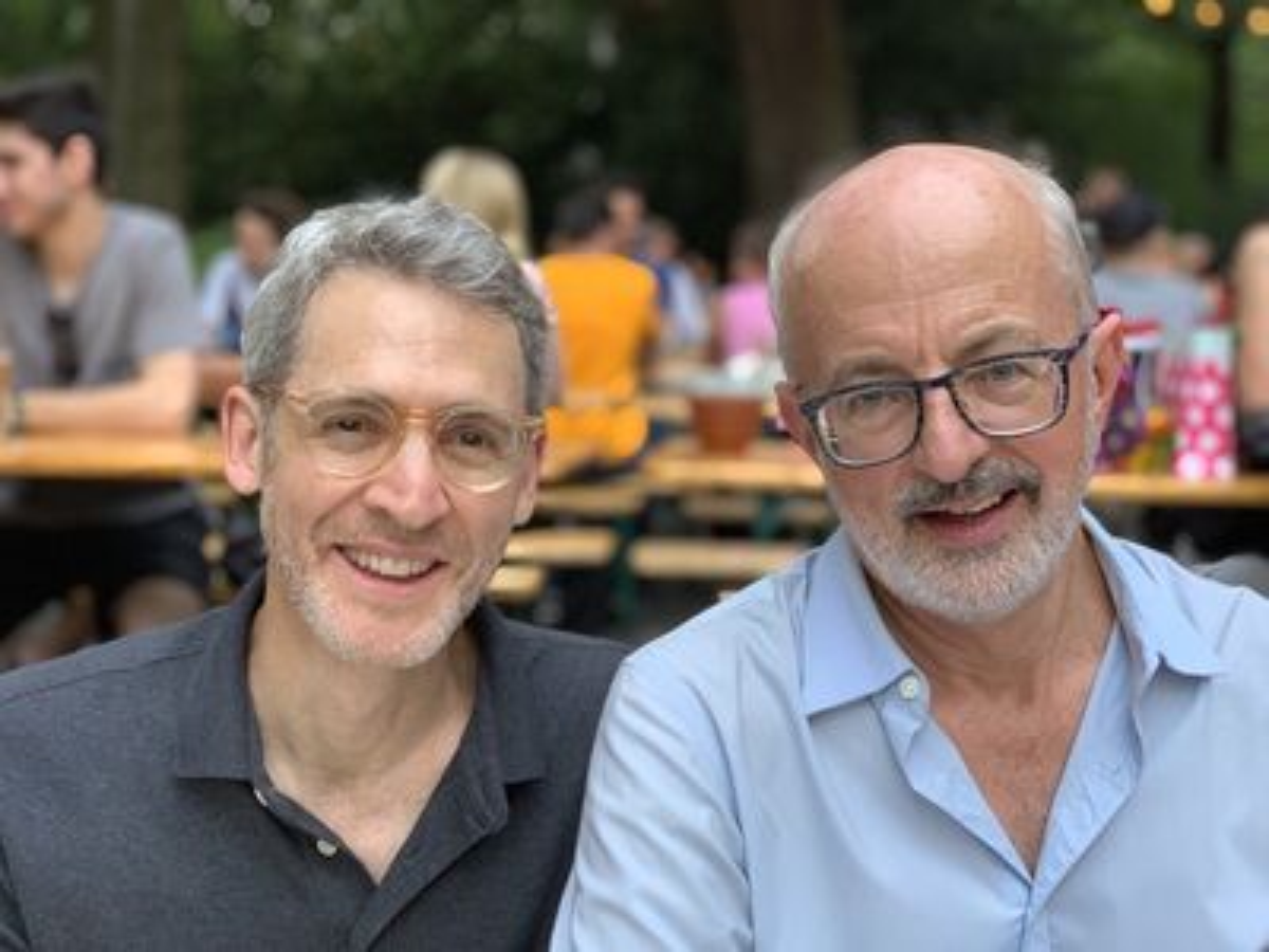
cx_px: 634
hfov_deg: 36.8
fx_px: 1906
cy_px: 476
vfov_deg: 28.0
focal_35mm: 52
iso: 200
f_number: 2.4
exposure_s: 1/60
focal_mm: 6
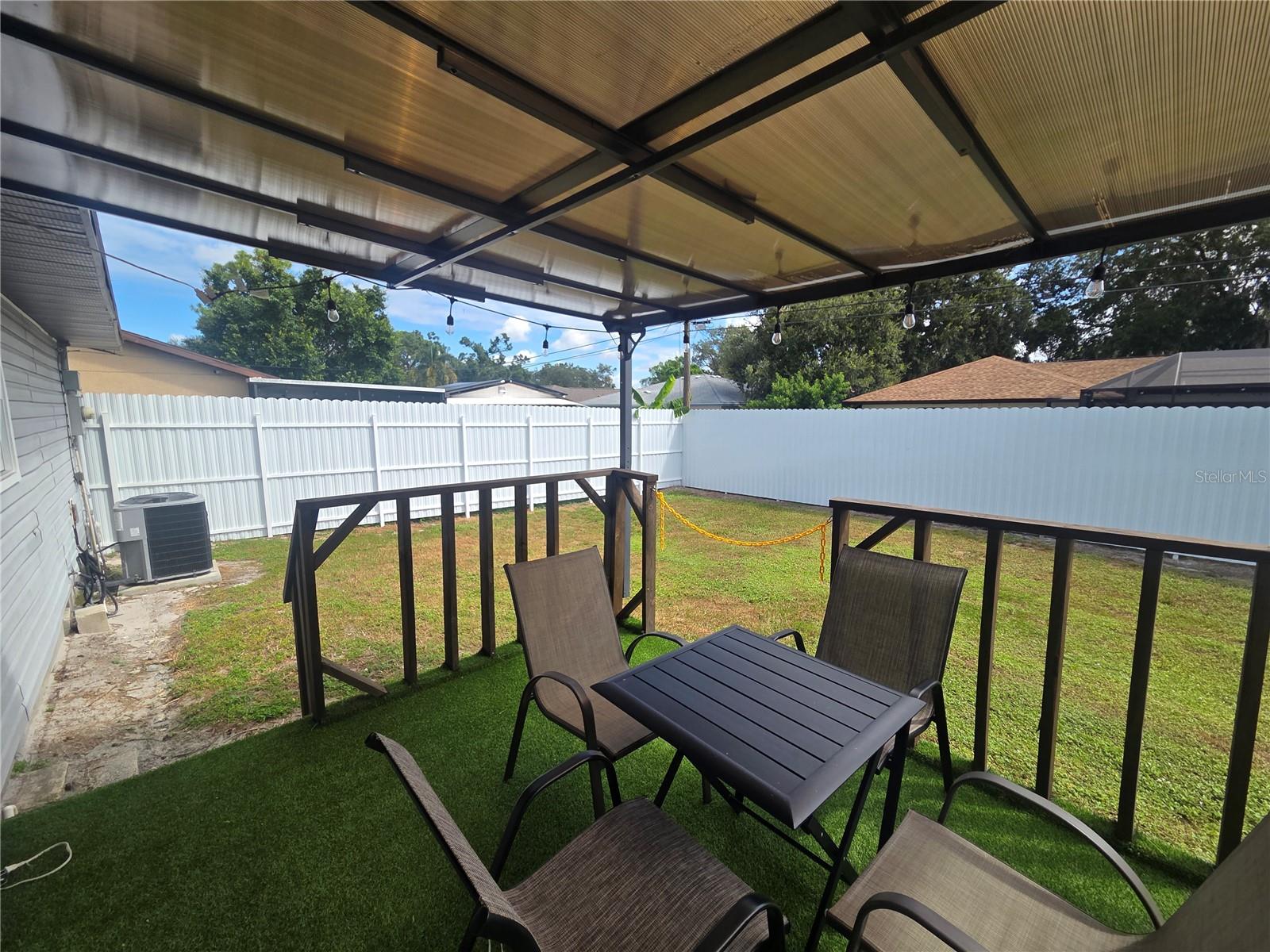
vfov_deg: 89.9
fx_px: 477
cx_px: 635
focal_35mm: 13
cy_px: 476
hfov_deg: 106.2
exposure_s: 1/1044
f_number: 2.2
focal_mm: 2.2
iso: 50
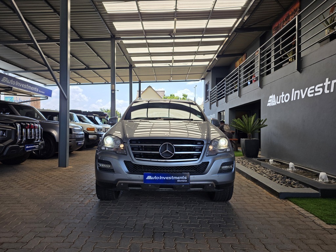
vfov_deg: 58.9
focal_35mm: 23
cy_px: 126
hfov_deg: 73.9
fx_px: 223
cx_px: 168
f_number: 1.7
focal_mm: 6.25
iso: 80
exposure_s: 1/2105
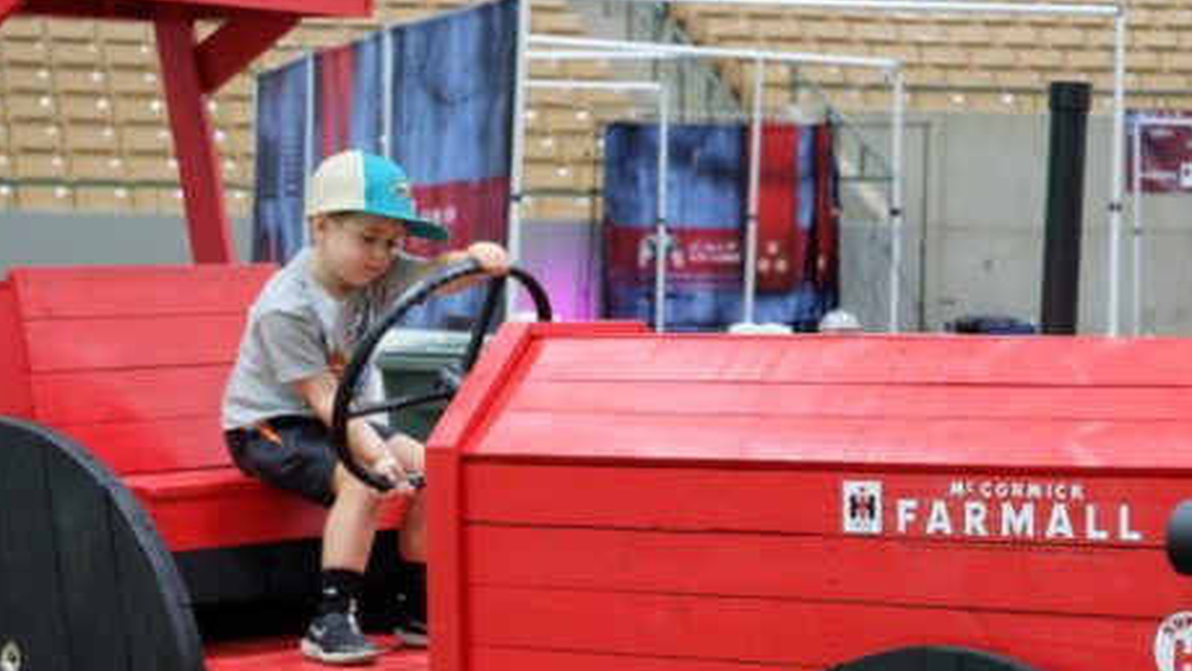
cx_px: 684
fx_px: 3415
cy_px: 494
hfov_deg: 19.8
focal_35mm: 108
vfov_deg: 11.2
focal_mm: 50
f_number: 4.5
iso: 3200
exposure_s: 1/42
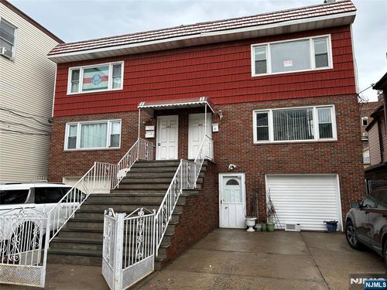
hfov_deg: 67.3
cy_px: 145
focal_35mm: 26
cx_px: 194
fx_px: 291
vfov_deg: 53.1
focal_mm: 5.7
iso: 50
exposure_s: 1/377
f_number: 1.5
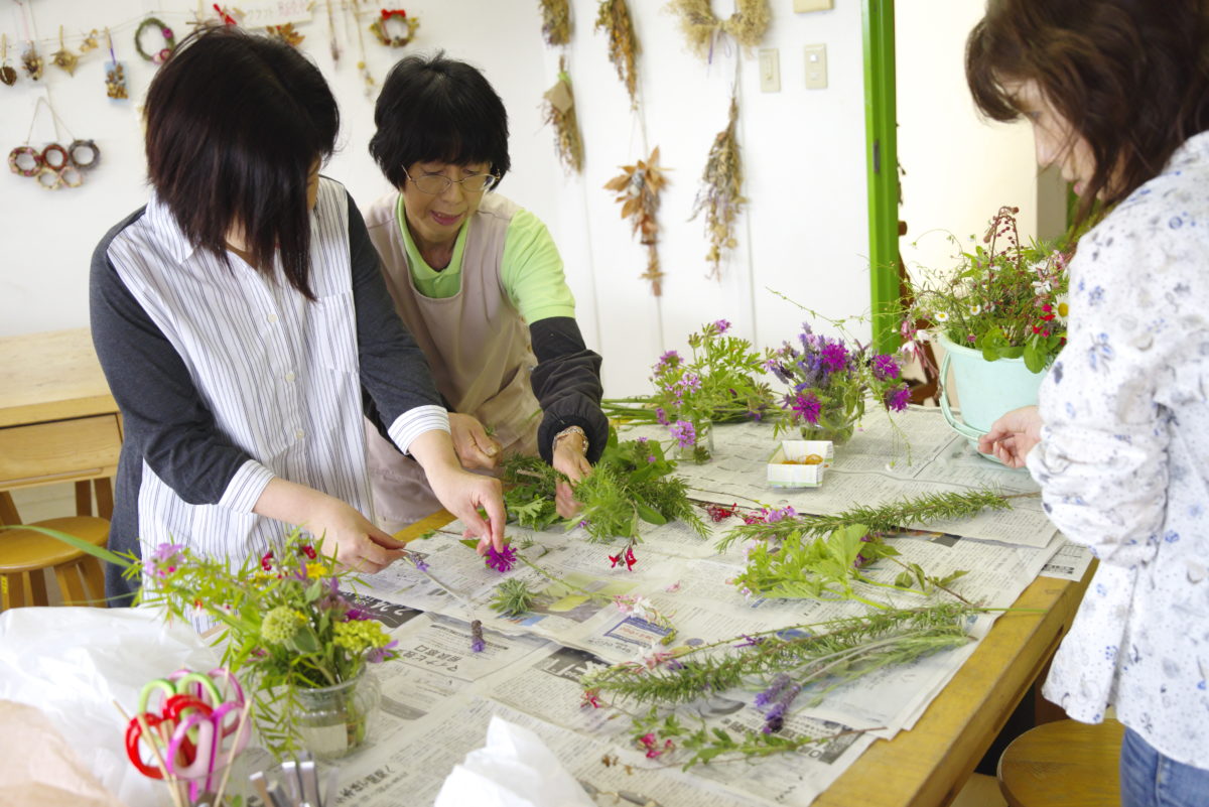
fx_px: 1243
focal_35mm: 37
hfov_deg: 51.9
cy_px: 404
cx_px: 604
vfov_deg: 36.0
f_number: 4
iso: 2500
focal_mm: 37
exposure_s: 1/250
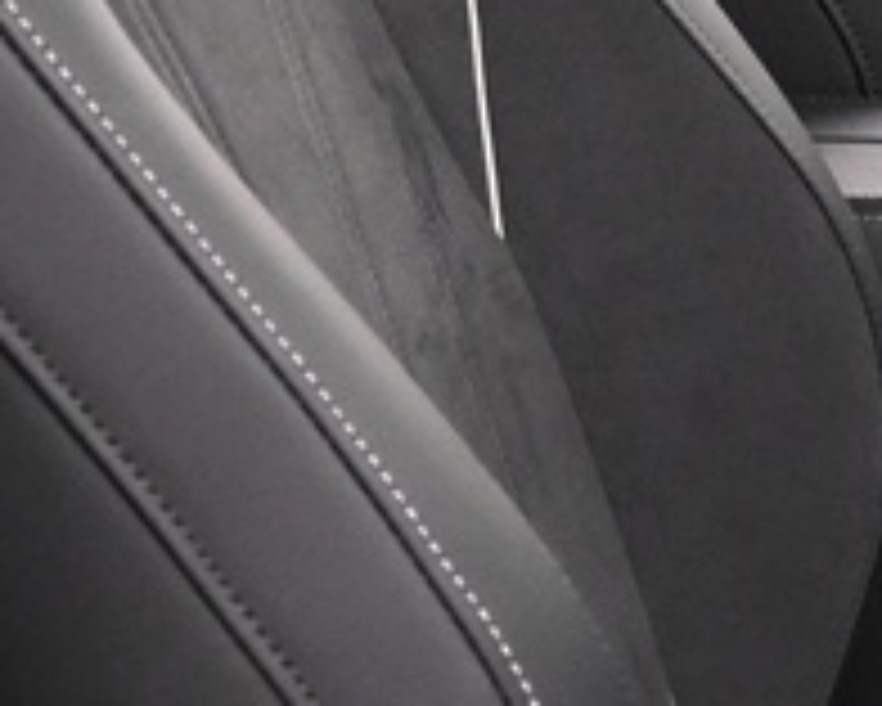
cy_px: -175
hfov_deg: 10.0
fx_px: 4858
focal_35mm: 186
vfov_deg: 8.2
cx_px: 1372
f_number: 3.5
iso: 1600
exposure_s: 1/25
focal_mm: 16
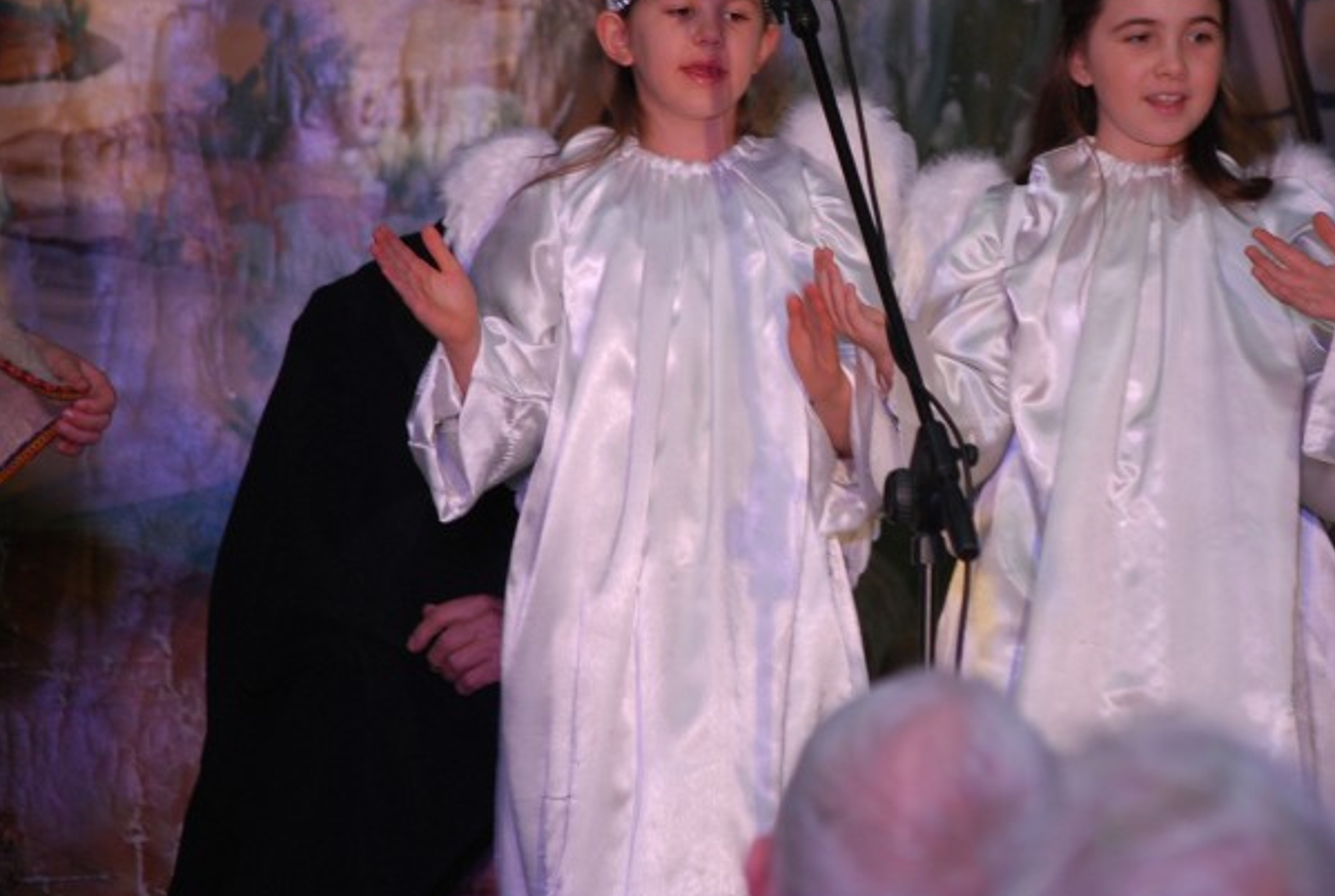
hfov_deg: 7.5
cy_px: 314
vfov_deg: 5.1
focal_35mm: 273
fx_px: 10144
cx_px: 948
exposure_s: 1/60
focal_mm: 122
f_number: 5
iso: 400
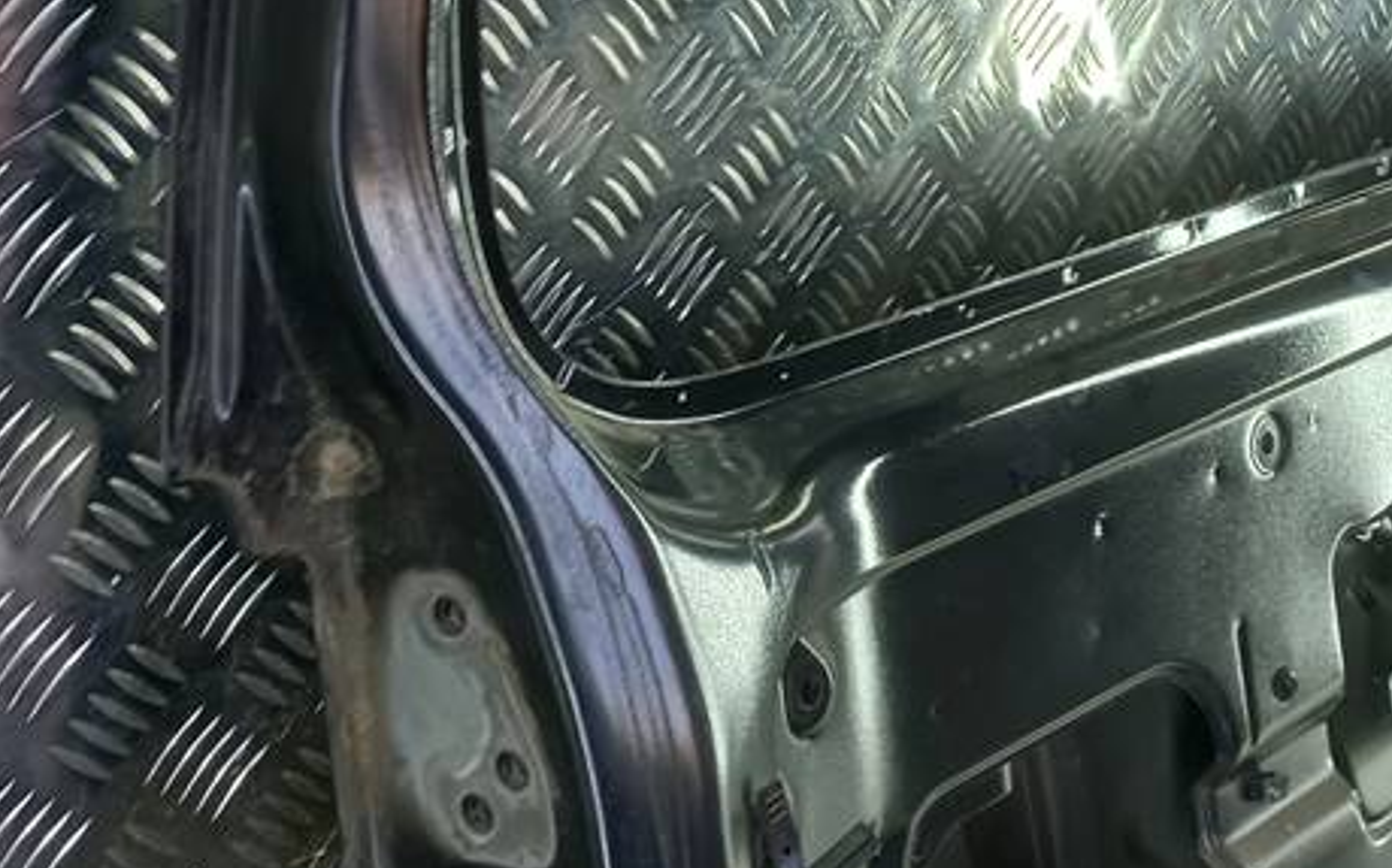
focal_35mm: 59
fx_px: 2237
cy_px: 278
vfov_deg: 21.9
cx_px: 620
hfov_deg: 34.5
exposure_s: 1/50
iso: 64
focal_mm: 4.6
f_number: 1.8
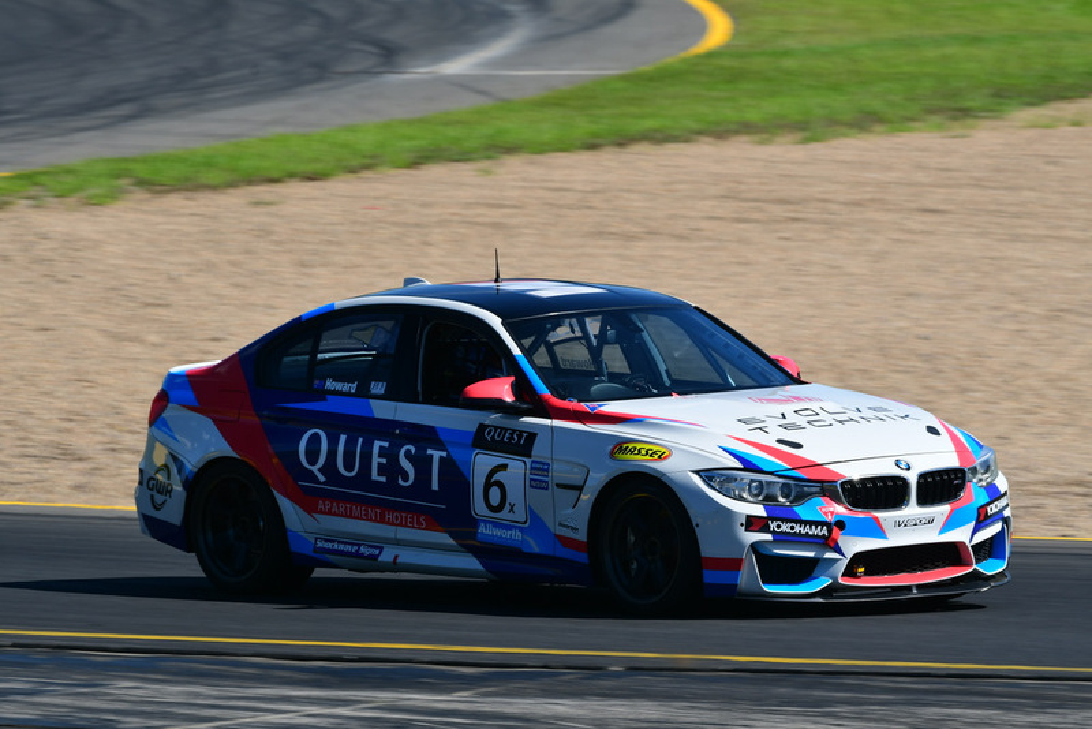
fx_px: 12744
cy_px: 364
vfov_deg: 3.3
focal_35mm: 420
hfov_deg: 4.9
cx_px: 546
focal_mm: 280
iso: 160
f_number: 11
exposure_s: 1/250
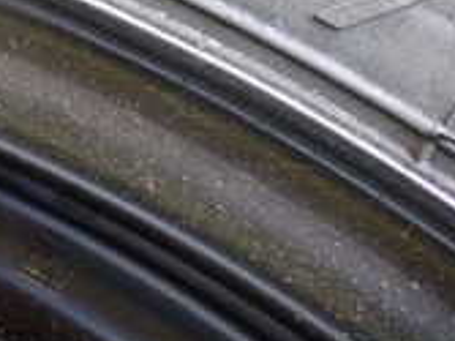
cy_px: -188
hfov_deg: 16.2
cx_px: -286
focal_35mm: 108
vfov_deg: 12.9
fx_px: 1419
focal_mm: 5.4
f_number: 2.3
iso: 800
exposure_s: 1/40
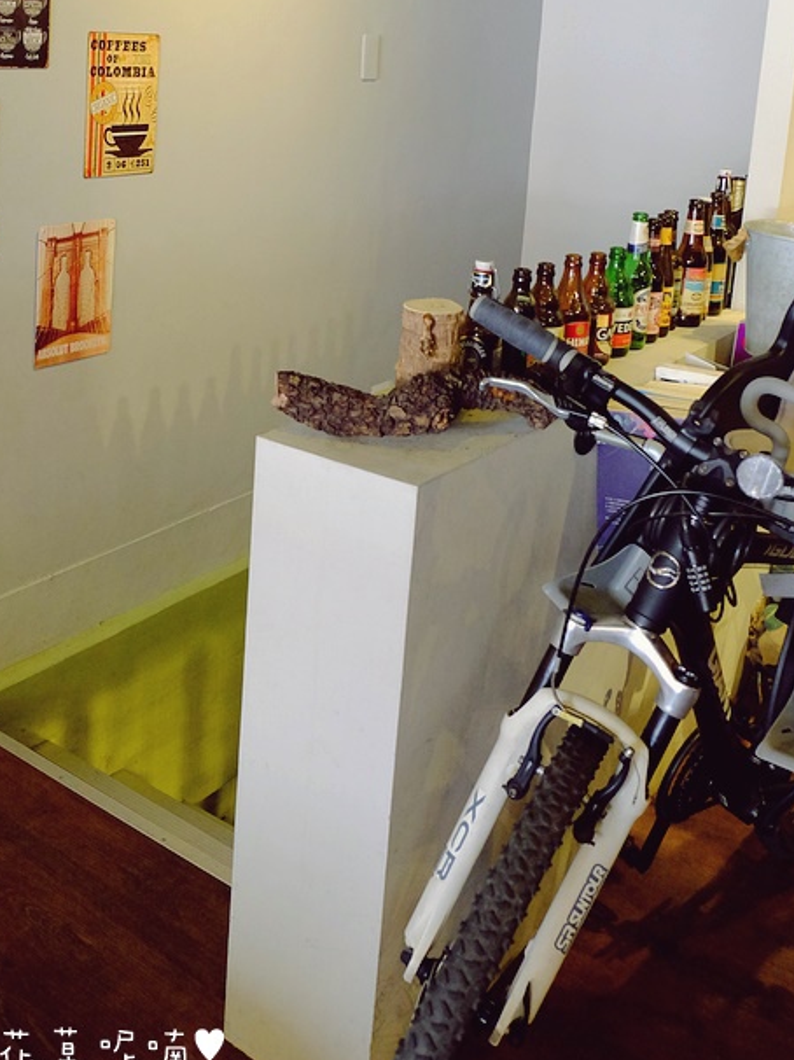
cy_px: 236
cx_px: 349
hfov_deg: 36.7
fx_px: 1194
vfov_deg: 45.8
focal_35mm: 39
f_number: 4.5
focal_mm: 16
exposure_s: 1/60
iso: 2500
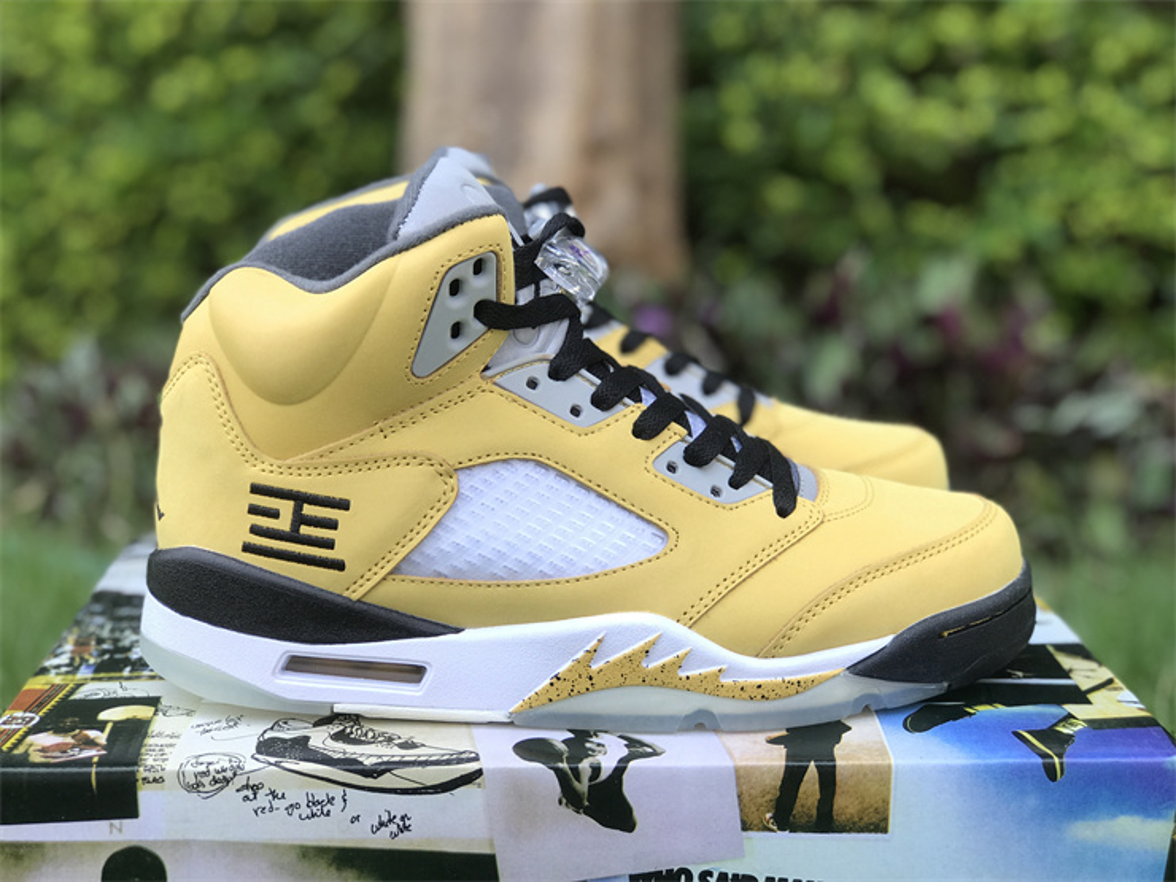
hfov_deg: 33.8
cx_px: 588
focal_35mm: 57
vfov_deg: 25.7
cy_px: 441
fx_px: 1936
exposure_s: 1/112
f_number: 2.8
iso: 20
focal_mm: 6.6
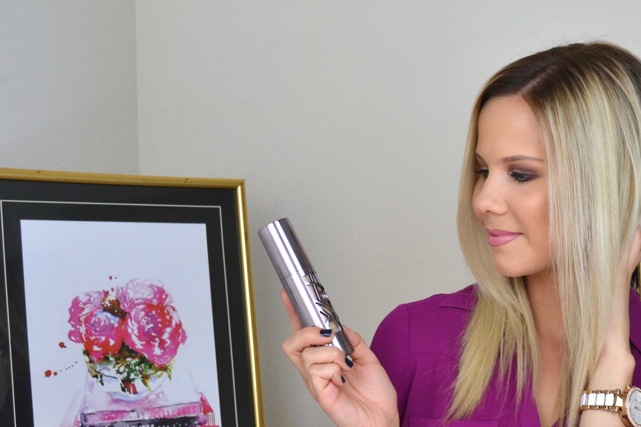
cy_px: 303
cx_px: 456
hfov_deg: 29.3
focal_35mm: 68
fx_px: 1211
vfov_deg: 19.9
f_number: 5.6
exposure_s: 1/160
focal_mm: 26
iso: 400
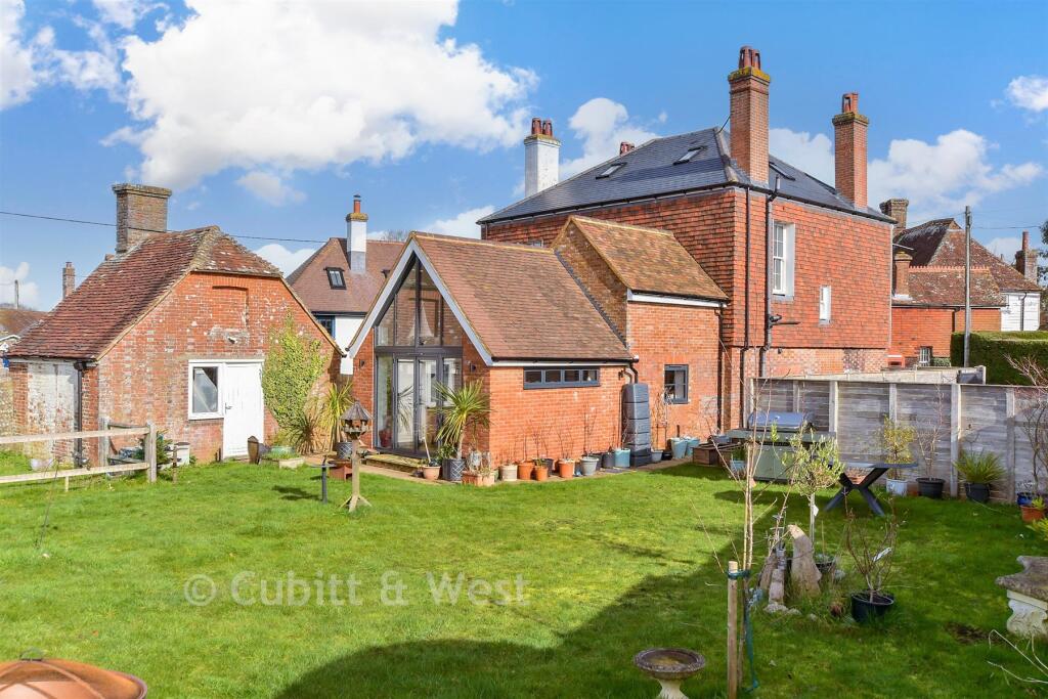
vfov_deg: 46.4
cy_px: 350
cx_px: 524
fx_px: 815
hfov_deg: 65.5
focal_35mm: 28
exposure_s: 1/640
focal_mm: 19
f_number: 8
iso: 200
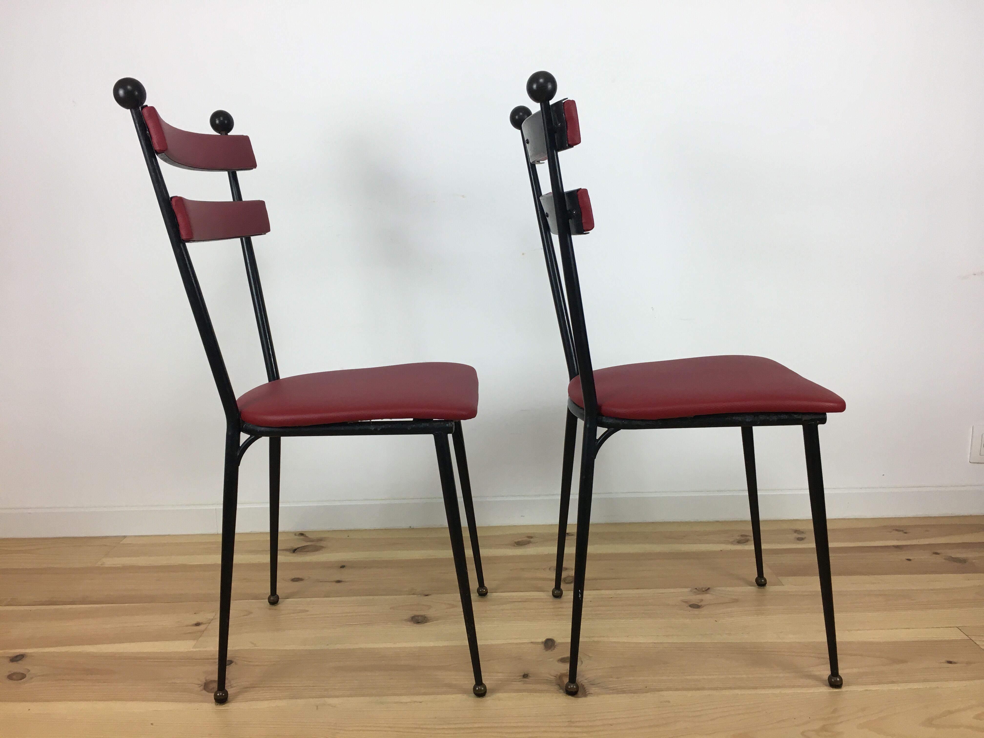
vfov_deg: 48.2
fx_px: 824
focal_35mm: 29
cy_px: 369
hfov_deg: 61.7
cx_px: 492
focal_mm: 4.15
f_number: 2.2
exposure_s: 1/33
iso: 25
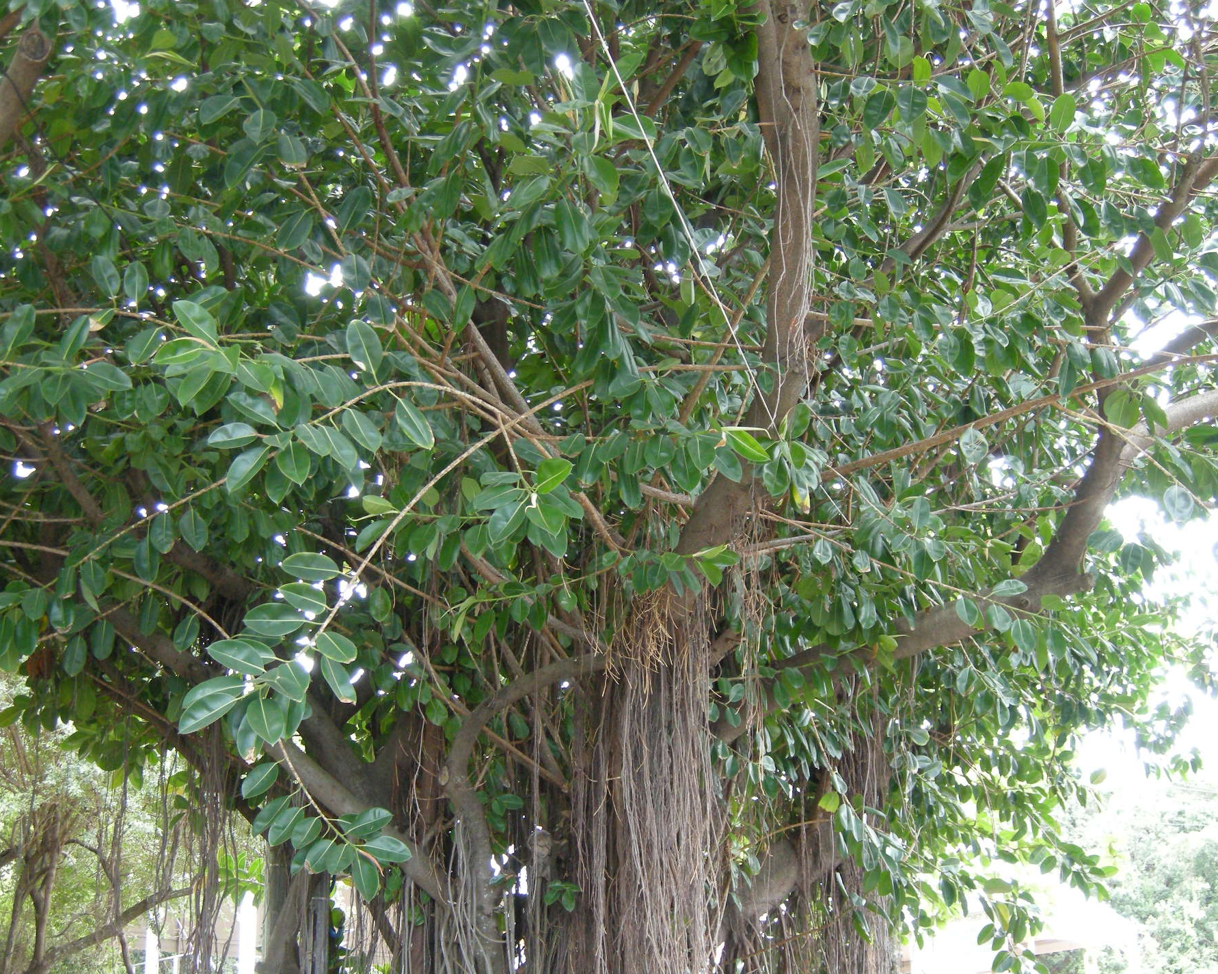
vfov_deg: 32.6
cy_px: 592
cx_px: 612
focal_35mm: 46
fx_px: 1658
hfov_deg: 40.3
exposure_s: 1/57
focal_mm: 7.5
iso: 213
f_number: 2.7
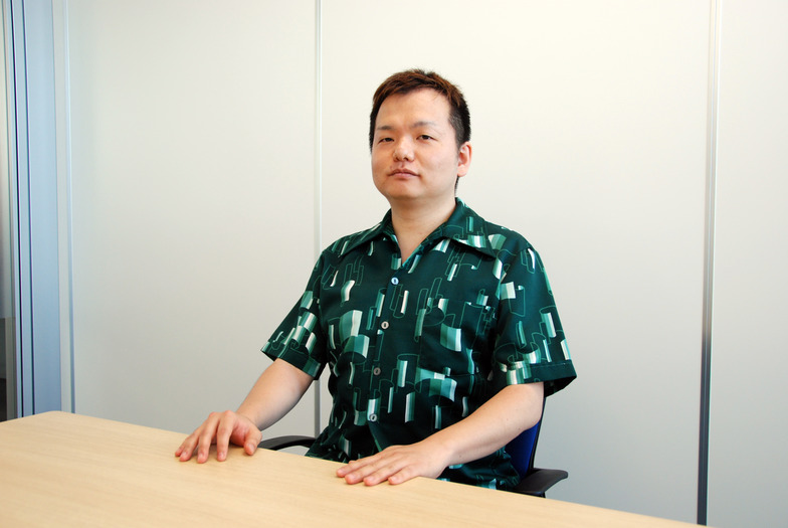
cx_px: 394
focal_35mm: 36
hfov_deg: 53.1
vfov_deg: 37.0
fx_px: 789
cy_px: 264
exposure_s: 1/50
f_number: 3.8
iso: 400
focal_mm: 24
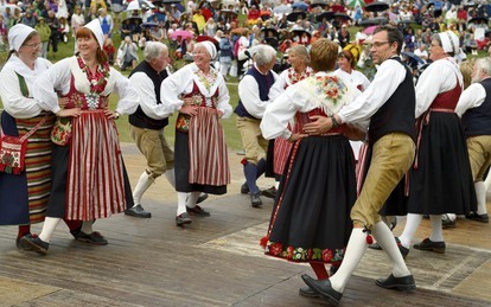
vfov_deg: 21.7
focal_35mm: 60
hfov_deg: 34.0
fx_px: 803
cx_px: 248
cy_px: 149
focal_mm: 58
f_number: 4.5
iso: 800
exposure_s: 1/200
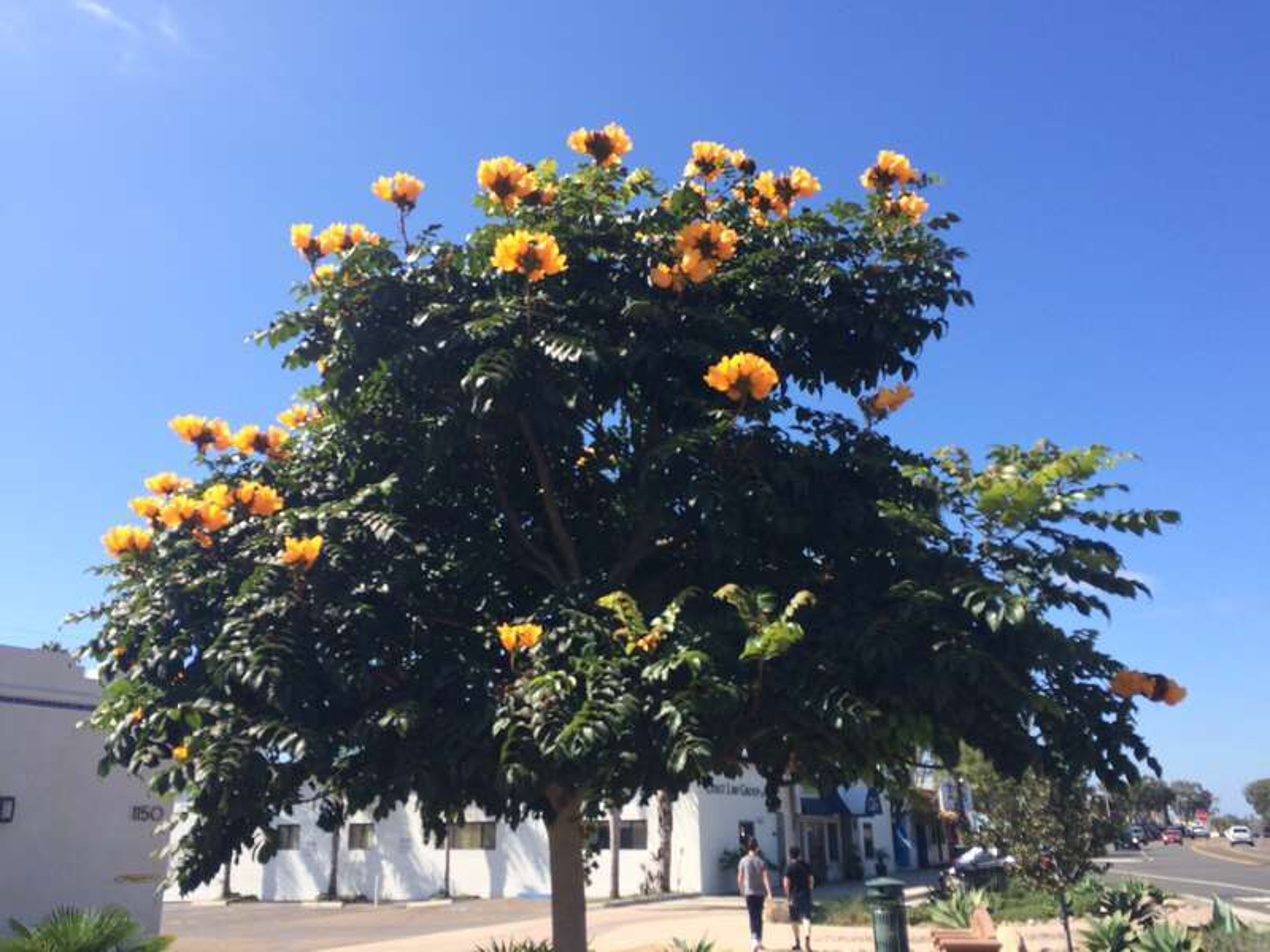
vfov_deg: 48.2
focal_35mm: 29
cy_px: 476
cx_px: 635
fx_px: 1064
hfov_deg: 61.7
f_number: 2.2
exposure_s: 1/1325
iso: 32
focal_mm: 4.15
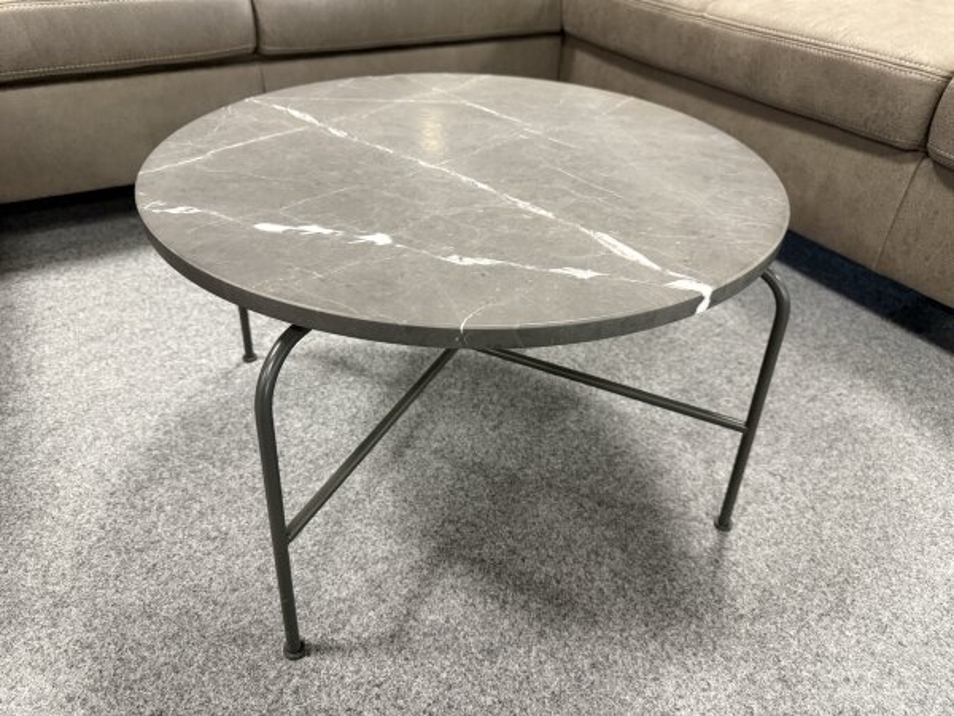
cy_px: 358
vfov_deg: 56.8
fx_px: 661
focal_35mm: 24
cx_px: 477
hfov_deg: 71.6
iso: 500
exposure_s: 1/50
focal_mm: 6.76
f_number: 1.78
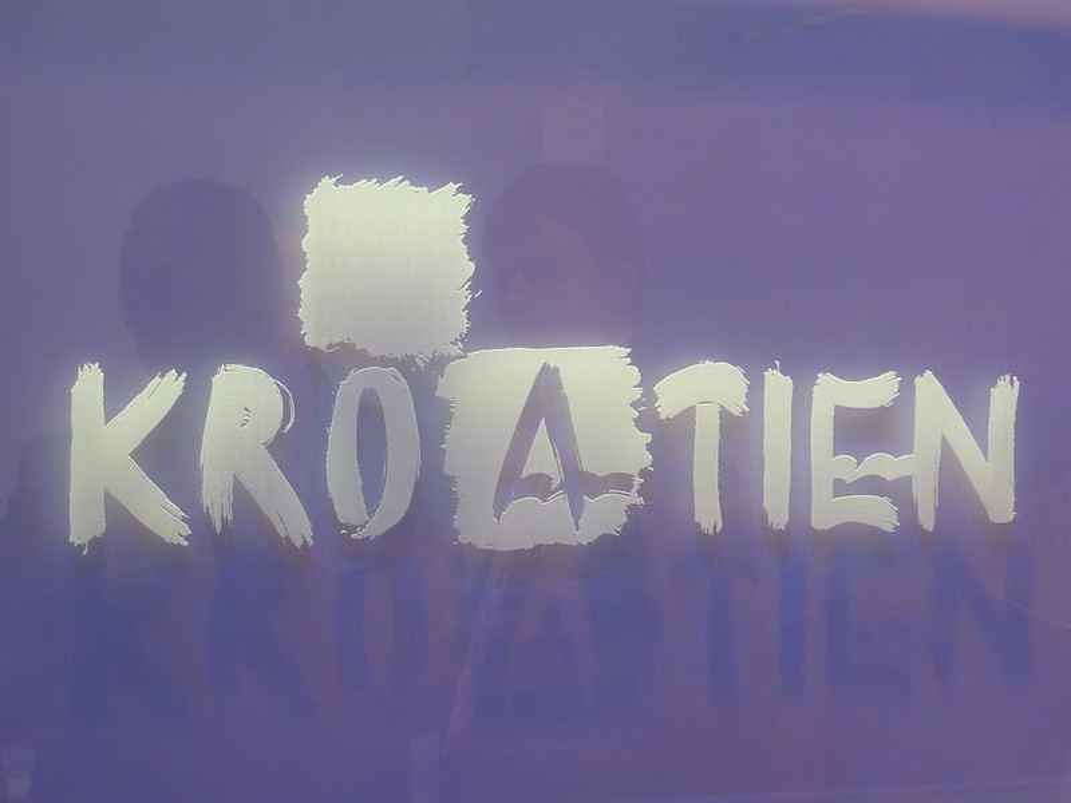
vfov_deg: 17.4
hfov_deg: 23.0
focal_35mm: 85
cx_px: 536
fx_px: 2630
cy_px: 402
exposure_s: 1/40
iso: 125
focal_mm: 9.7
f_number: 3.9
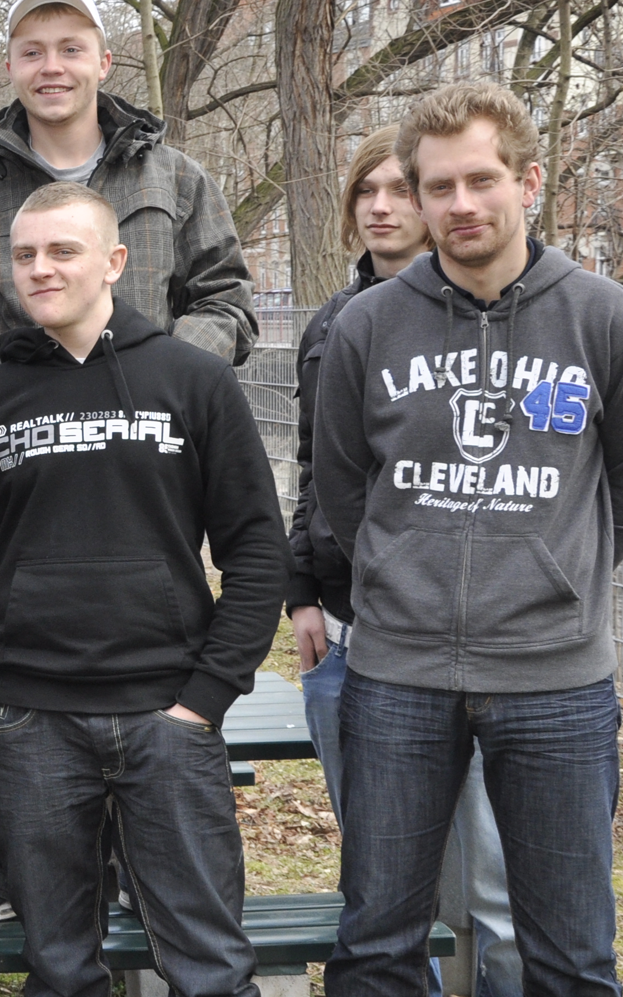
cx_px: -354
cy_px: 476
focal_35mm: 87
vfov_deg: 23.8
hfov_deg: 13.9
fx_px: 2363
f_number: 8
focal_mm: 24
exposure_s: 1/200
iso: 400
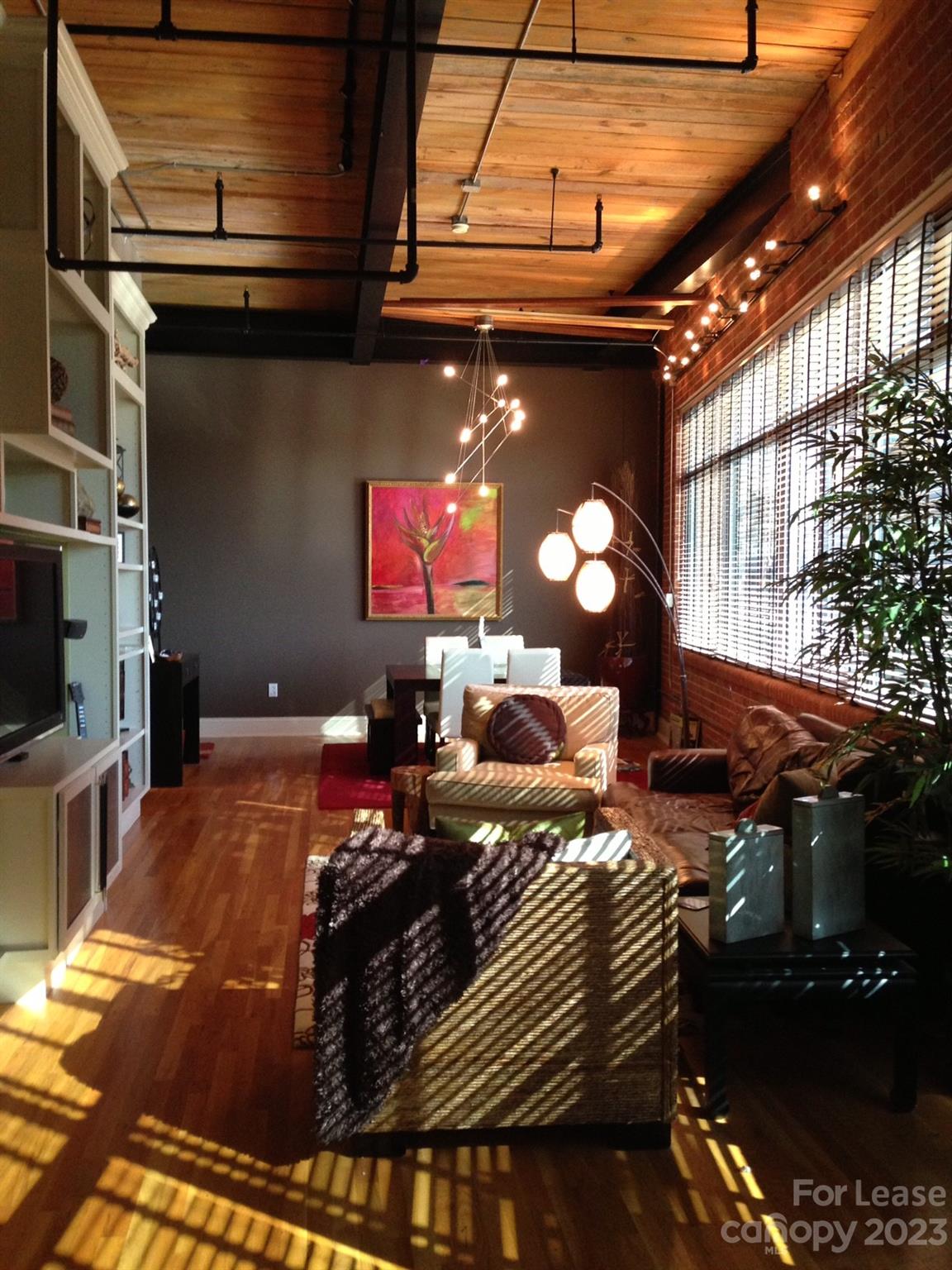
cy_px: 635
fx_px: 1210
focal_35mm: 33
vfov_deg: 55.4
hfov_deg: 42.9
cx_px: 476
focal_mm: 4.13
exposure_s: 1/20
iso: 250
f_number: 2.4
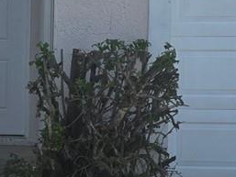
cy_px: 128
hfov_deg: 13.3
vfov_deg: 10.4
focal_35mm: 143
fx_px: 975
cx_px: -82
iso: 80
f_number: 1.7
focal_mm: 6.3
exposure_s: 1/7944
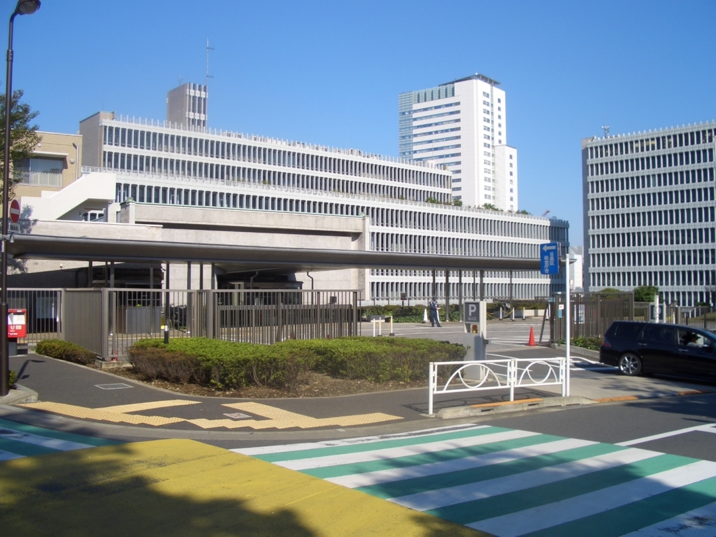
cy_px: 268
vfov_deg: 40.7
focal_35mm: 35
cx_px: 358
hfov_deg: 52.6
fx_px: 724
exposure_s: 1/500
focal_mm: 5.8
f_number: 4.3
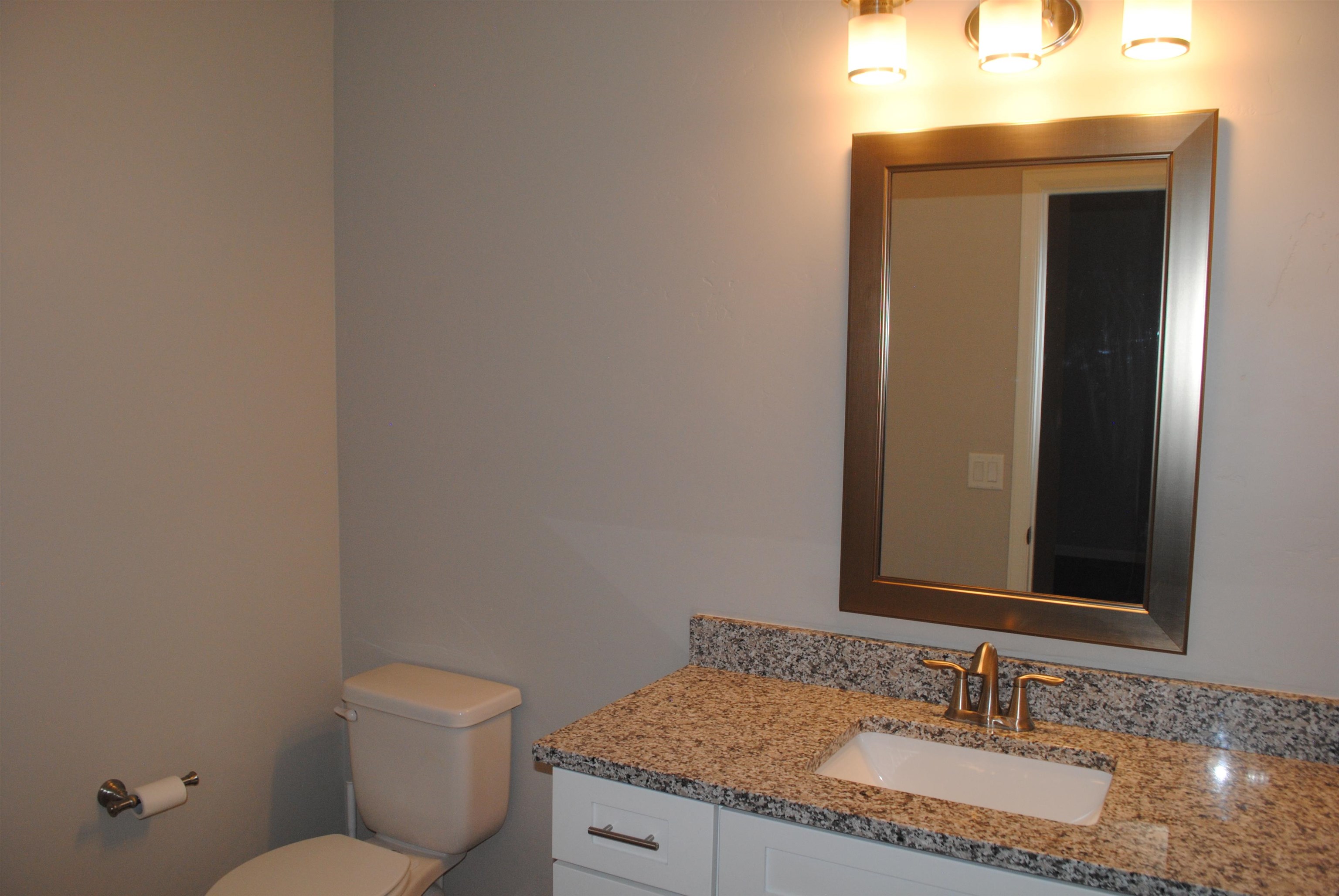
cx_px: 670
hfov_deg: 67.3
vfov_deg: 48.0
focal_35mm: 27
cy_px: 448
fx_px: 1005
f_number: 7.1
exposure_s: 1/60
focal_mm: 18
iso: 400
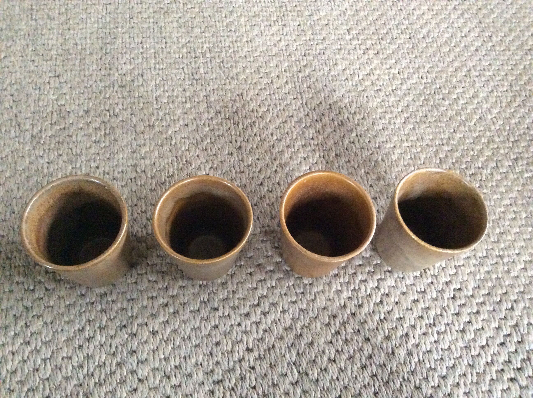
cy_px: 199
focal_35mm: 32
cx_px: 266
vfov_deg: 44.1
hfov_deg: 56.9
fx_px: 492
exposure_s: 1/17
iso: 500
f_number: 2.4
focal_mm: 3.3
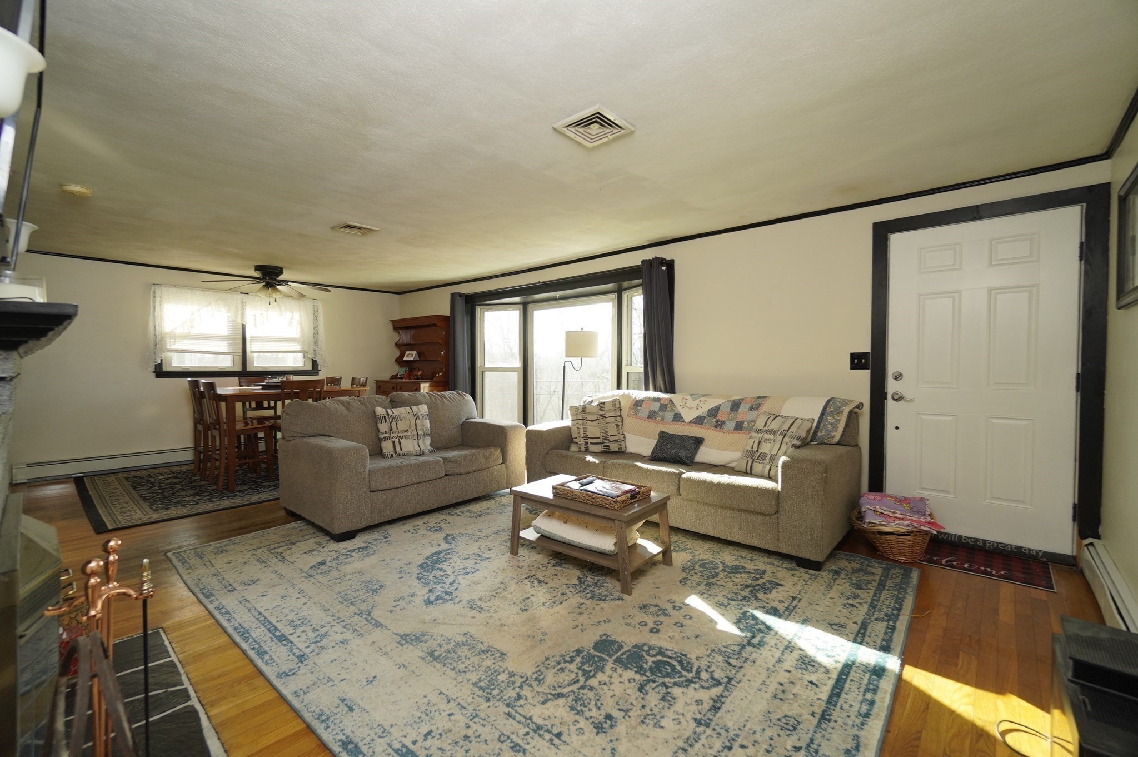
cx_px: 569
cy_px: 378
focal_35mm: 15
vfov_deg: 77.2
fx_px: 474
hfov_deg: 100.4
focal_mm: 10
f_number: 4
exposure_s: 1/160
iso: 500
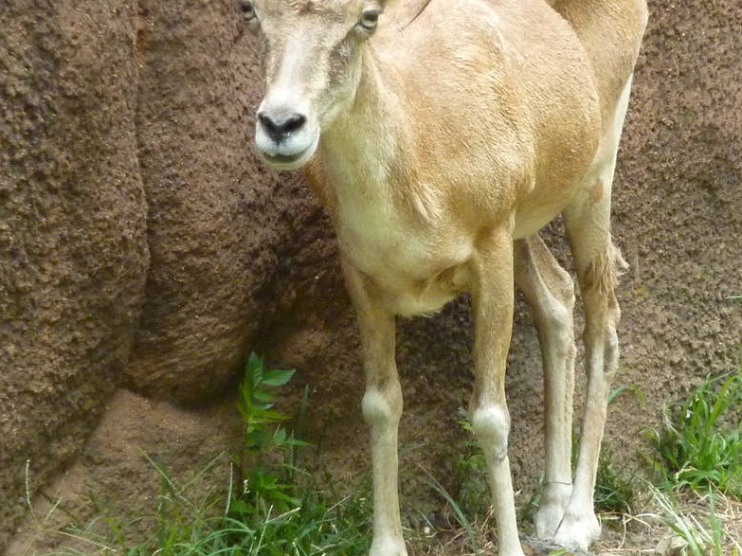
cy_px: 266
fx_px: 13138
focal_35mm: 613
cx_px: 442
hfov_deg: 3.2
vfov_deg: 2.4
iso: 400
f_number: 4.9
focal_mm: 49.2
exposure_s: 1/200
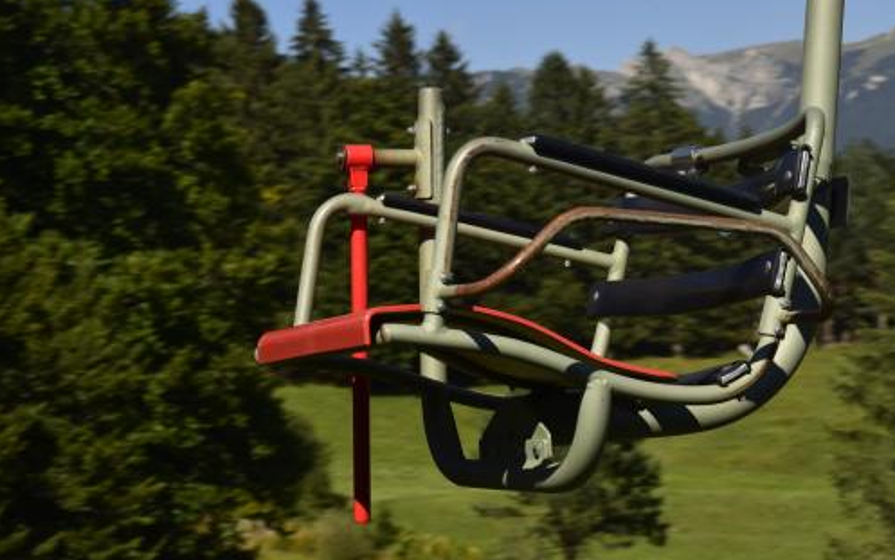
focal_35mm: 85
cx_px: 447
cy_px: 284
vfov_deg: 15.5
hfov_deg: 24.5
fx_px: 2062
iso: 100
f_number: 11
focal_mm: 55
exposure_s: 1/200
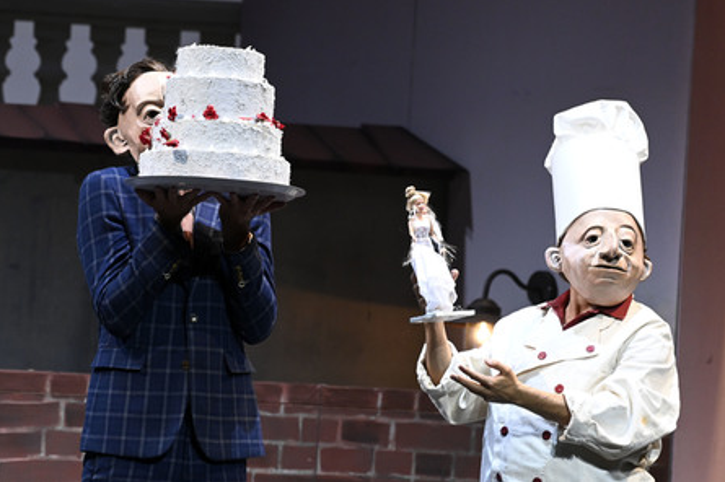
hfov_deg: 6.6
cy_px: 241
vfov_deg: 4.4
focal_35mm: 314
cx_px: 364
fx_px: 6319
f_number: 5.6
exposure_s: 1/200
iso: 6400
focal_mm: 310
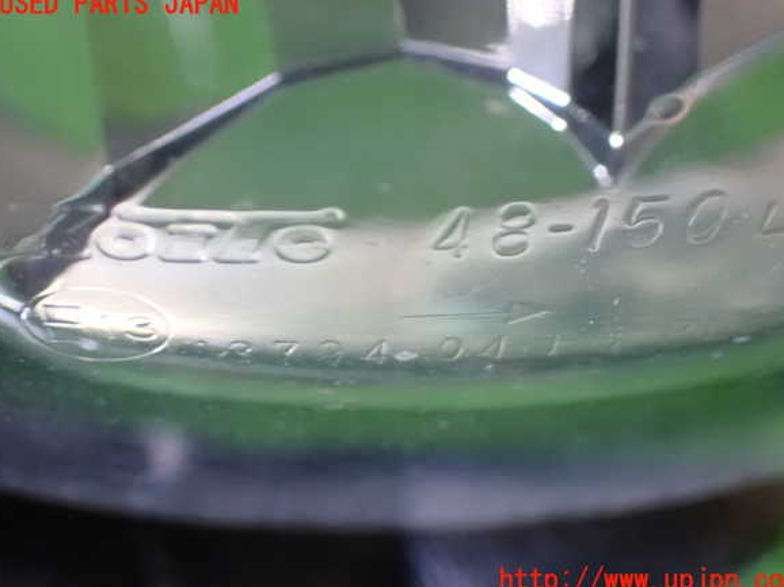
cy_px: 293
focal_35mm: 80
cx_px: 399
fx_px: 1811
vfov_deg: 18.4
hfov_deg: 24.4
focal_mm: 13.65
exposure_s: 1/20
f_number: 4.1
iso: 1600
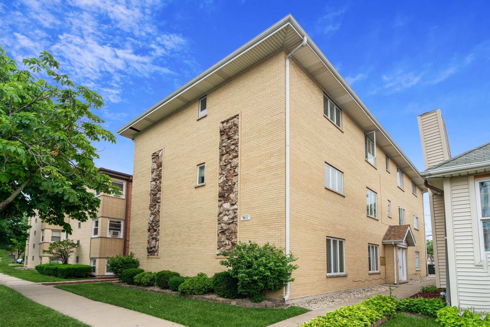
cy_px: 164
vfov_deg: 62.0
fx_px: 272
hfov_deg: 84.0
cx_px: 245
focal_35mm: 20
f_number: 8
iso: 400
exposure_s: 1/320
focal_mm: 20
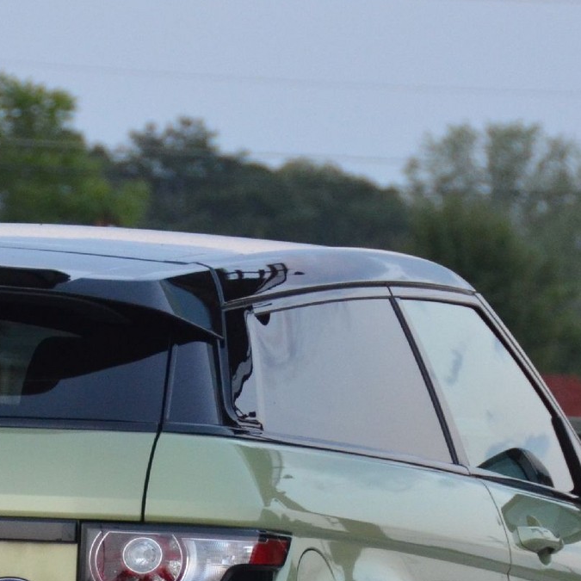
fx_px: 9391
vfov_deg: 3.5
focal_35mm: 495
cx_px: 78
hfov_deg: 3.5
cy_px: 678
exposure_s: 1/250
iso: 1600
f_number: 5.3
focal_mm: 105
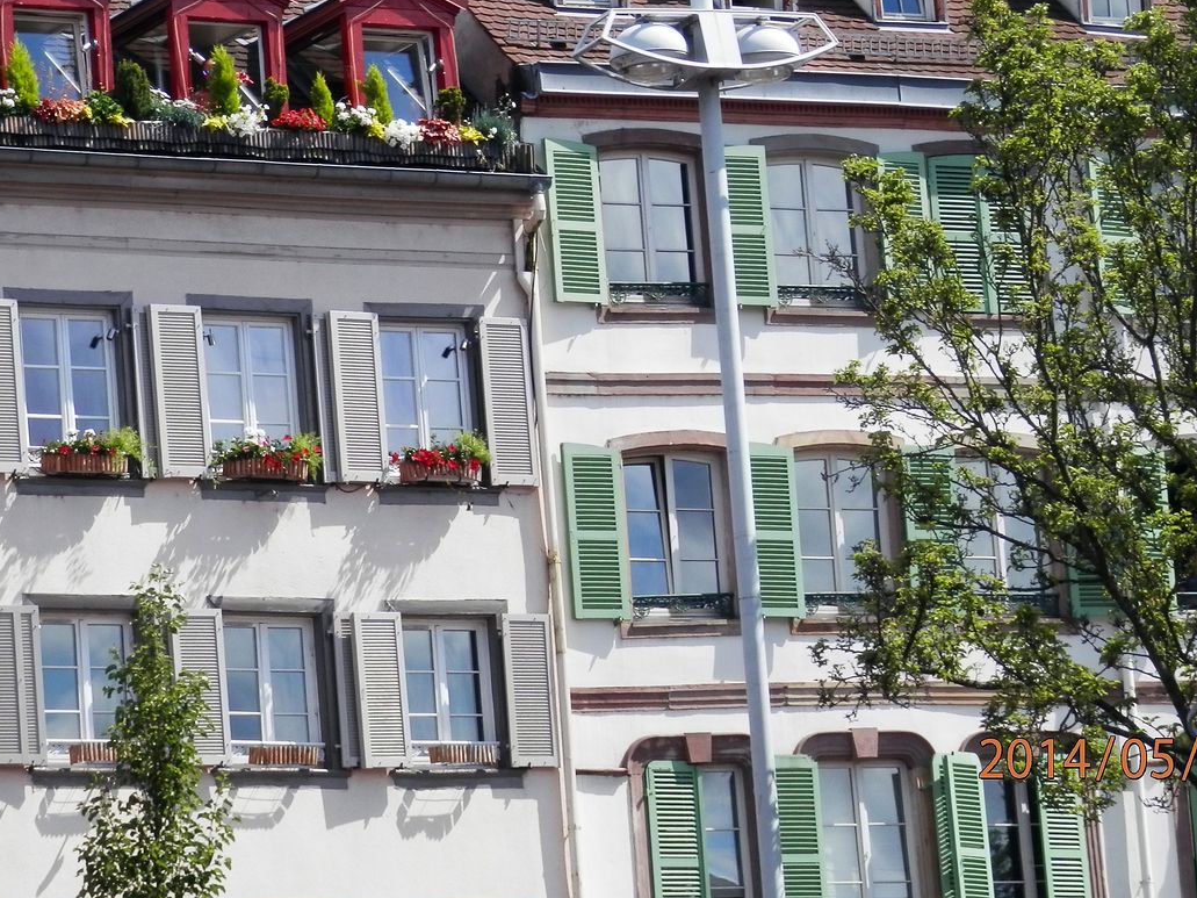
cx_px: 446
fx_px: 6224
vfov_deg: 8.2
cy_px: 210
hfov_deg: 11.0
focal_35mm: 180
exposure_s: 1/320
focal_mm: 20.9
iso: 80
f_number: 5.2
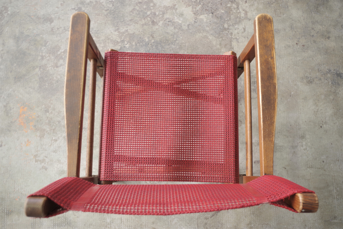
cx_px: 172
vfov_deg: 42.3
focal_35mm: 31
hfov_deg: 60.3
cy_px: 114
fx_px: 295
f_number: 4
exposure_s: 1/5
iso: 100
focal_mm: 21.25
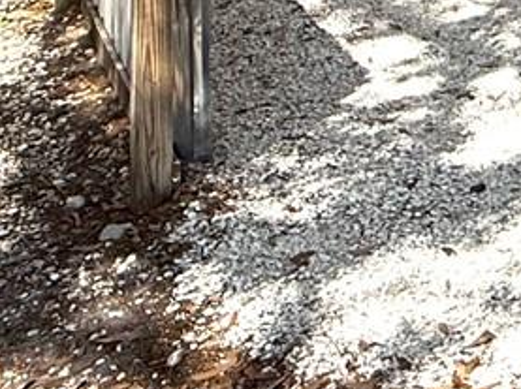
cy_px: -350
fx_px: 1218
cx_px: 901
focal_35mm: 81
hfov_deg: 19.2
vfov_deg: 15.2
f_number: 2.2
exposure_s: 1/1399
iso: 50
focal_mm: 2.22
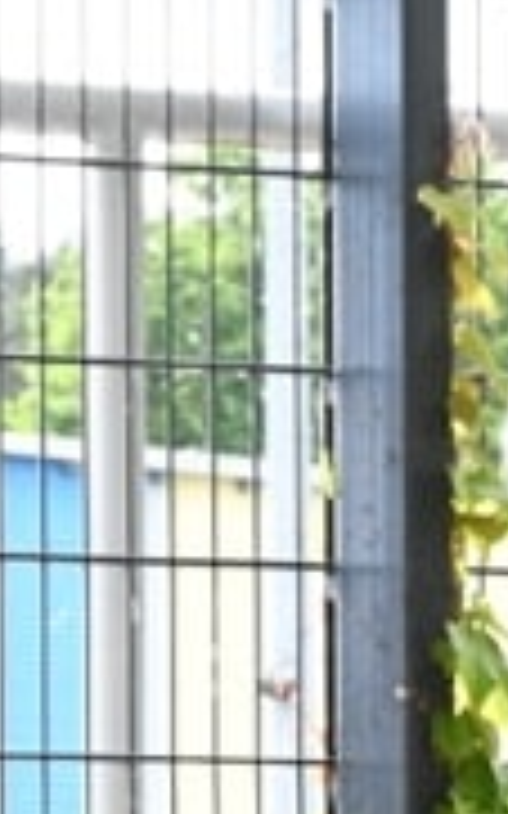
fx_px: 6074
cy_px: 1158
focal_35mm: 274
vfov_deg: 7.5
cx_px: -1452
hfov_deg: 4.4
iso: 2000
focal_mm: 38
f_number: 7.1
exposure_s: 1/800
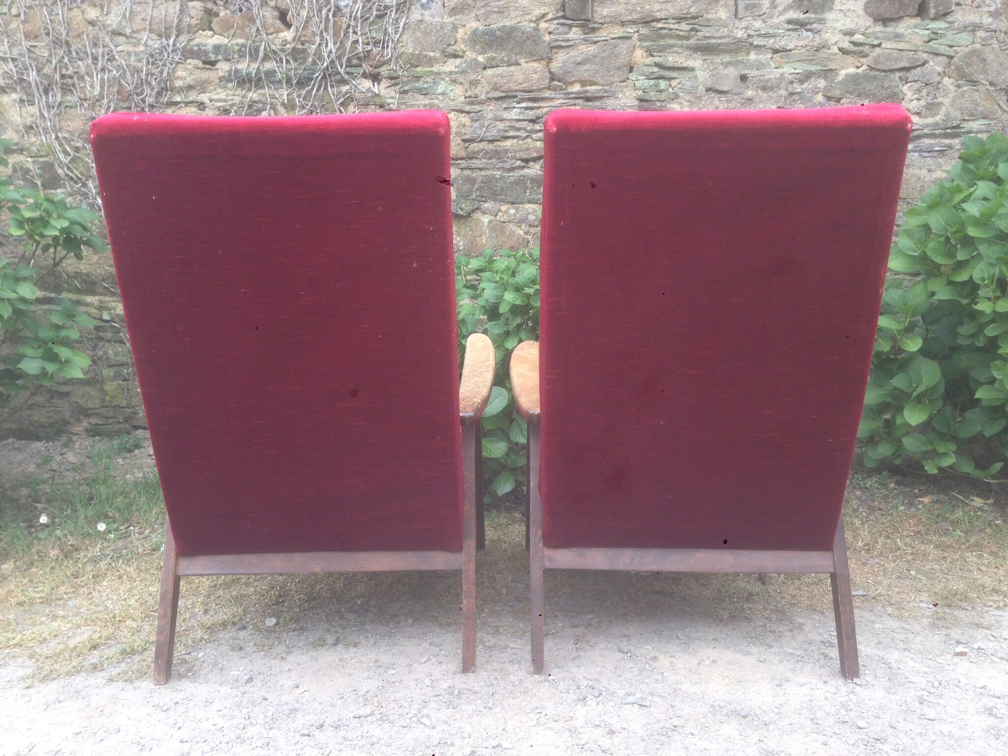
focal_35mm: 33
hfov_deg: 55.4
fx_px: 961
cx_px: 504
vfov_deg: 42.9
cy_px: 378
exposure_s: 1/60
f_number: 2.4
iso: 64
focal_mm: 4.12
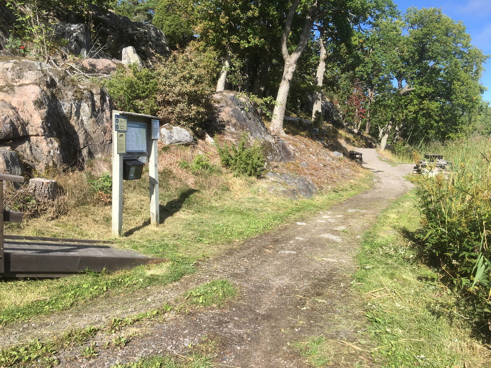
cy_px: 184
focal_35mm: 29
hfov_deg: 61.7
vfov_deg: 48.2
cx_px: 246
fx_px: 411
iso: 25
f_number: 2.2
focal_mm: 4.15
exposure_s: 1/801
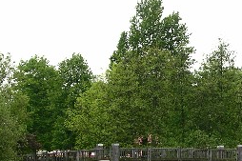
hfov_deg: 13.7
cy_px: 184
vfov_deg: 9.1
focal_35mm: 149
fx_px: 1001
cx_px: 179
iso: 50
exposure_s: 1/81.9
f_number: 5.7
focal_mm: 15.7
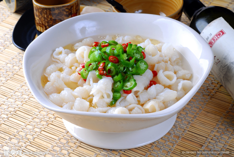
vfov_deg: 15.2
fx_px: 586
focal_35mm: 90
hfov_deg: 22.6
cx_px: 117
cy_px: 78
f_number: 14
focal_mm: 60
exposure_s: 1/200
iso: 100
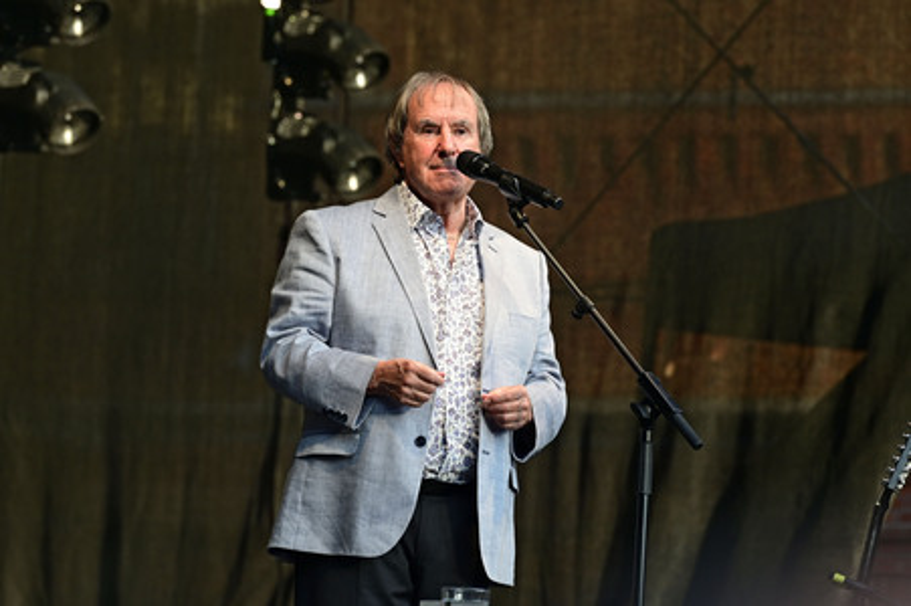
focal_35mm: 200
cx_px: 456
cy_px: 303
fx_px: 5057
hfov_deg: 10.3
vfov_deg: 6.9
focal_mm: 200
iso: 320
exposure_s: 1/400
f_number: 5
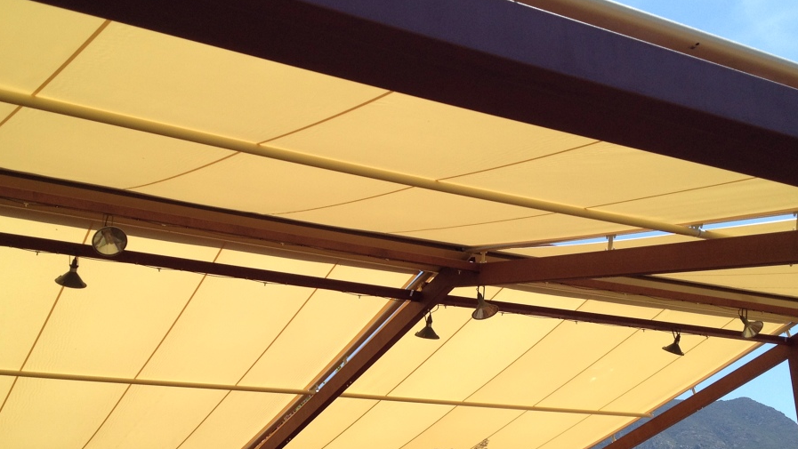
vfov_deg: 23.3
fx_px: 1079
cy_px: 326
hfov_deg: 40.5
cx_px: 368
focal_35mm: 51
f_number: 2.4
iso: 64
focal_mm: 4.28
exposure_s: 1/1314
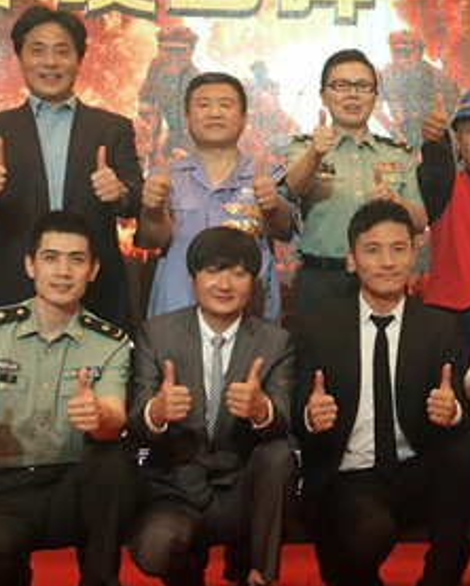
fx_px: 886
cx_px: 478
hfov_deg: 27.8
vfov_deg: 36.5
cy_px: 237
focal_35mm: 51
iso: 25
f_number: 2.2
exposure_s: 1/50
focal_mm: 4.15
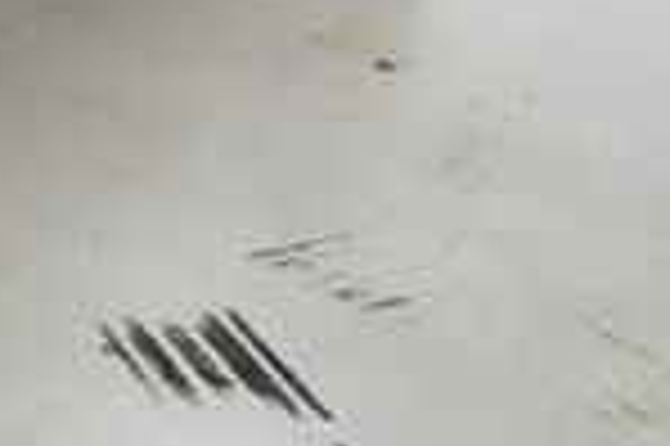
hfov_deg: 13.2
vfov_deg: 10.0
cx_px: -755
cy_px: -360
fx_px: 2398
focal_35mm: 129
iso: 100
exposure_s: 1/160
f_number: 13
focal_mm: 20
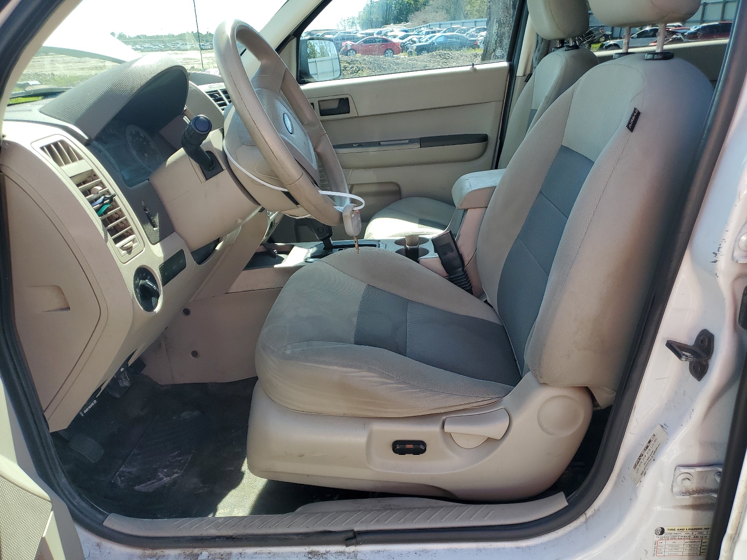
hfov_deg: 67.3
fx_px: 561
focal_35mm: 26
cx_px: 374
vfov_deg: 53.1
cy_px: 280
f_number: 1.5
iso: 50
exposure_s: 1/769
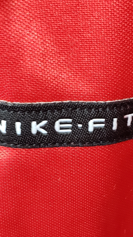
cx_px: 78
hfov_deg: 15.7
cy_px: 152
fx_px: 483
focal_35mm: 77
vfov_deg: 27.4
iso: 320
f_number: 2.4
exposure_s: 1/50
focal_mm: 4.3
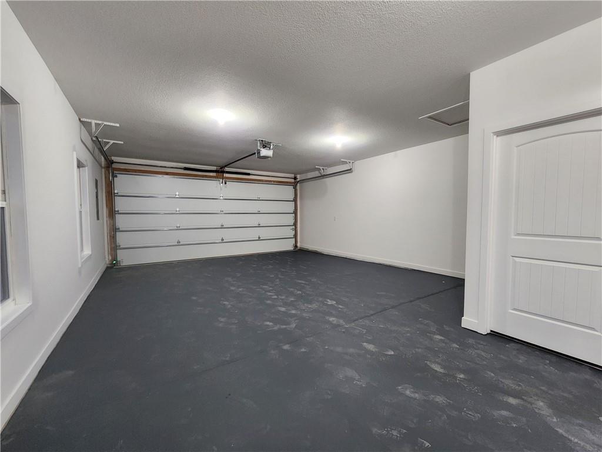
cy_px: 226
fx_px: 226
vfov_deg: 89.9
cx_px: 301
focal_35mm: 13
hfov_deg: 106.2
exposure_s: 1/30
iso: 500
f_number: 2.2
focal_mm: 2.2
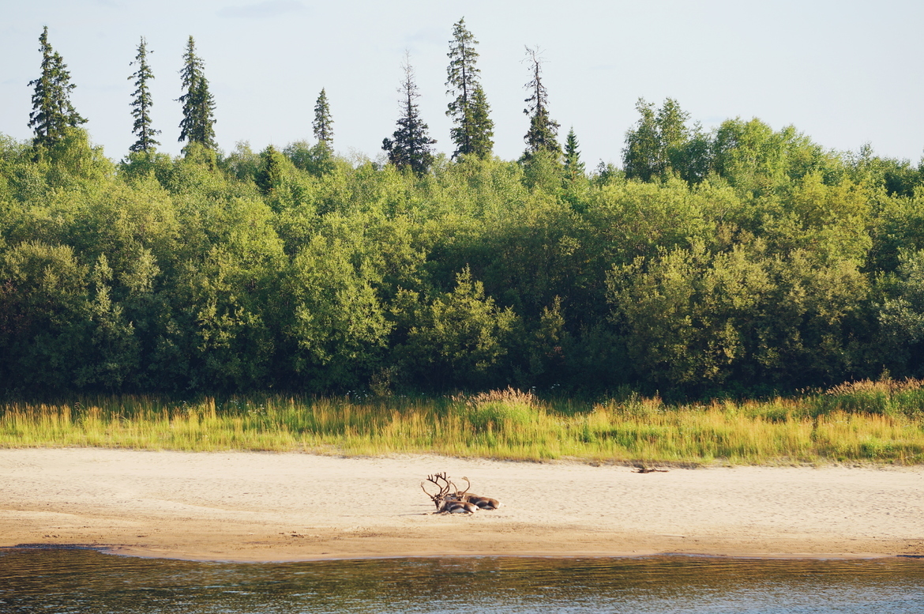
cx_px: 462
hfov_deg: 12.6
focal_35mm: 164
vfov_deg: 8.4
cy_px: 307
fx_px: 4191
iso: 100
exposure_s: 1/250
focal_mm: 109
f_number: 6.3
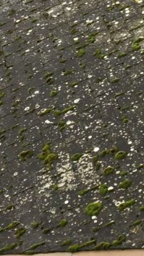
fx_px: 901
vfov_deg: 15.7
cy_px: -20
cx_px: 90
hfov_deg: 9.1
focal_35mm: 133
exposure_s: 1/127
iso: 25
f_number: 2.2
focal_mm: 4.15
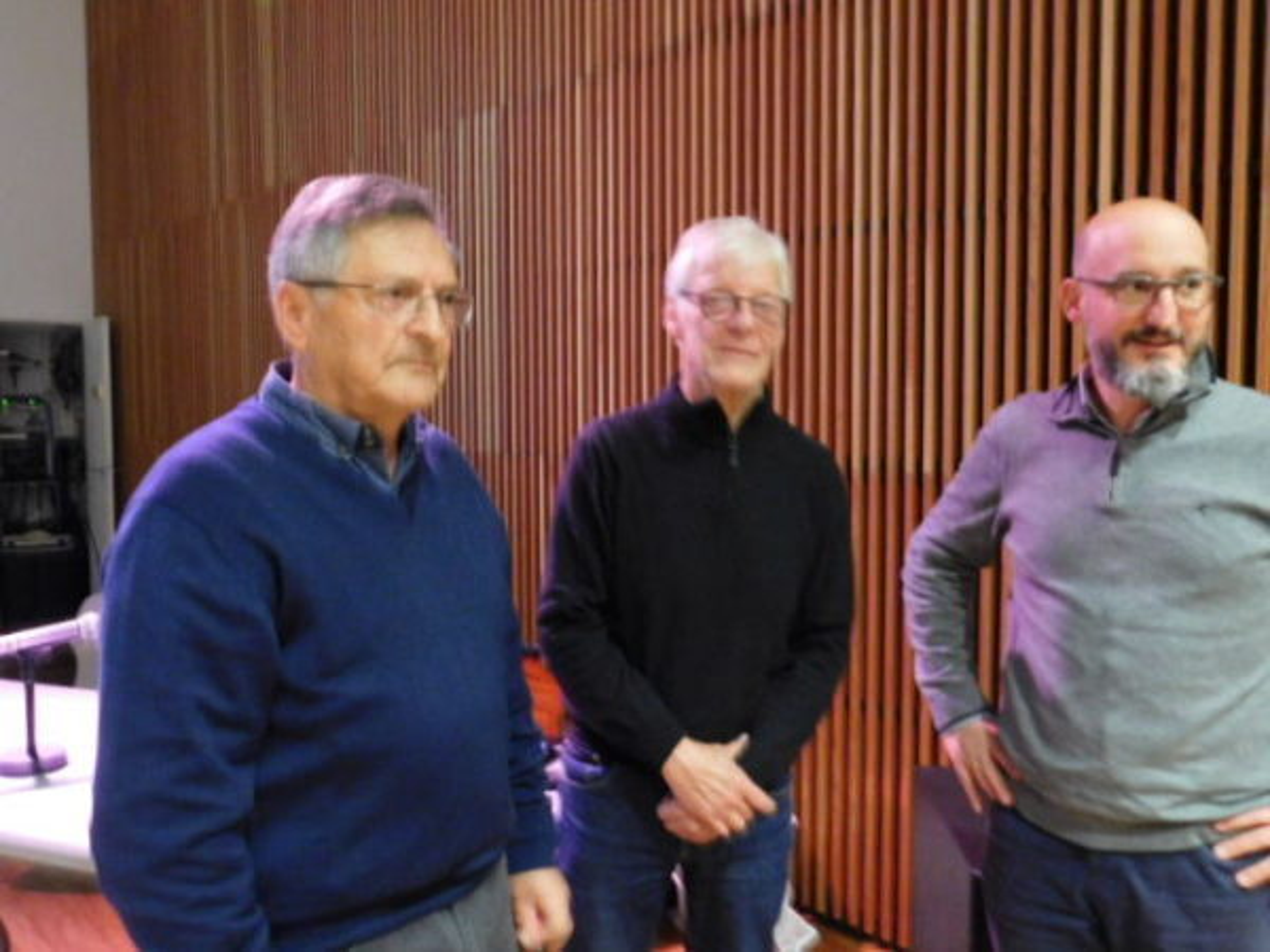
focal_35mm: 30
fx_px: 1101
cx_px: 635
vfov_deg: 46.8
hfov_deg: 60.0
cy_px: 476
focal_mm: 5.3
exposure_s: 1/5
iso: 800
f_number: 3.2
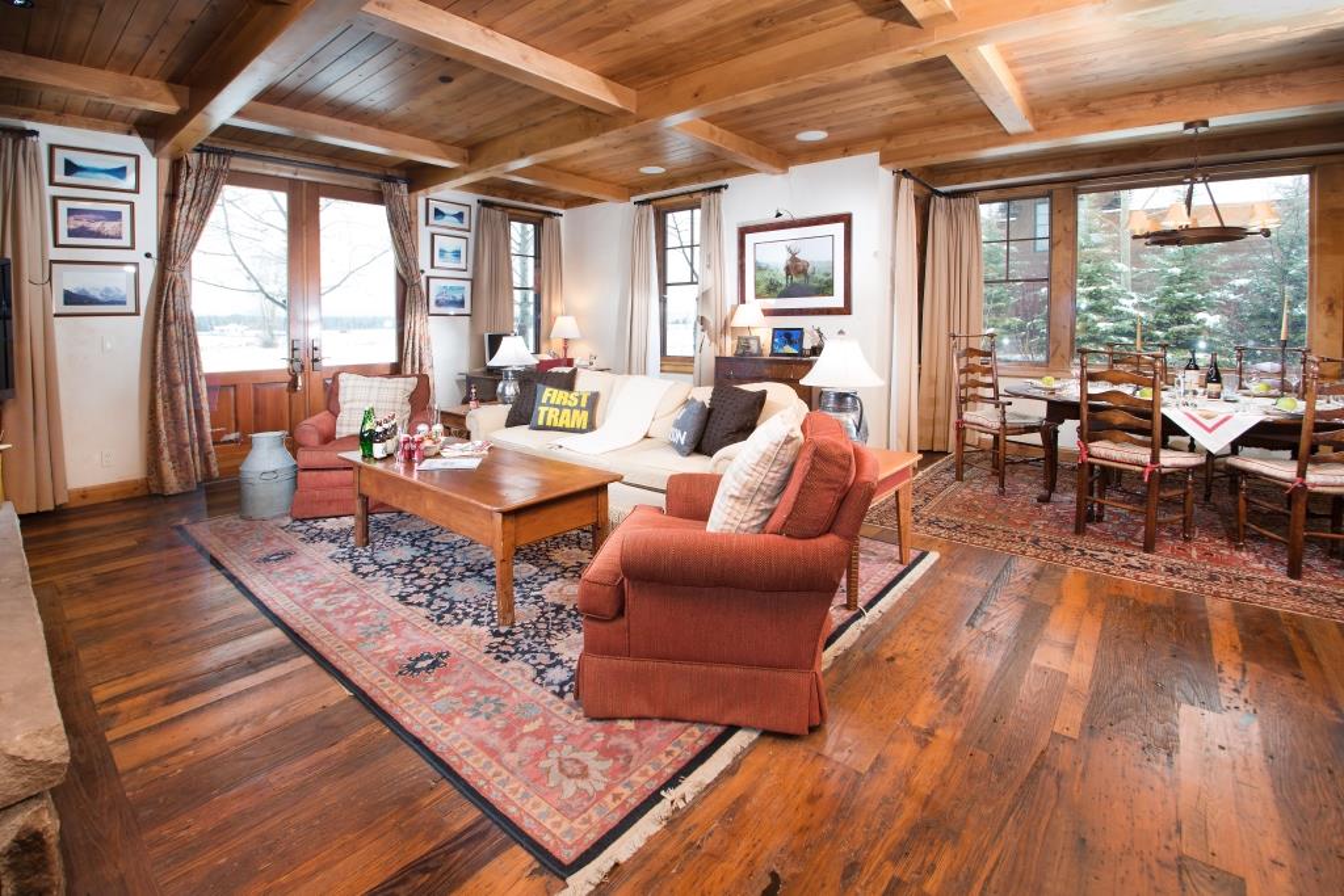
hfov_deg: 100.4
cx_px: 672
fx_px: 560
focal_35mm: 15
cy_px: 448
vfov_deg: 77.3
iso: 100
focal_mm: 15
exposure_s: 1/5
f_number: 8
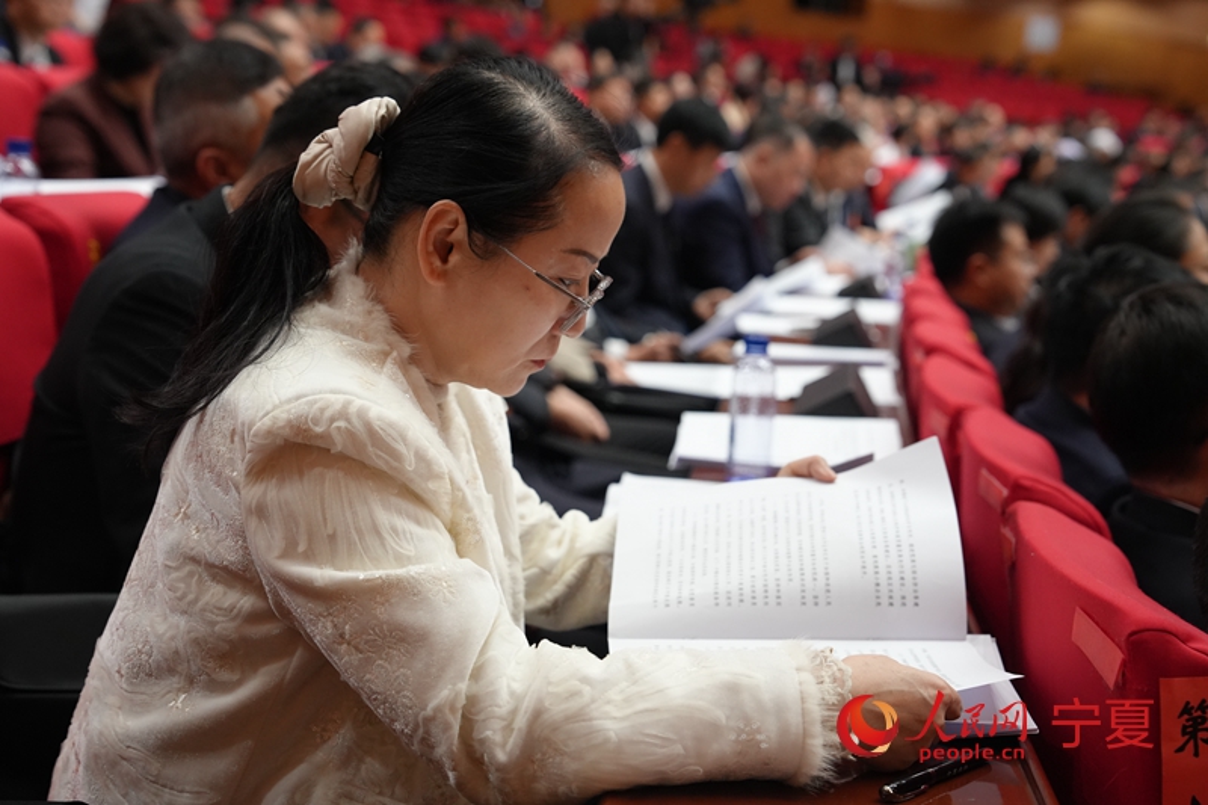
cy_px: 402
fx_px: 1912
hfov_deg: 35.1
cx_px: 604
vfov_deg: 23.8
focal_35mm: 57
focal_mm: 57
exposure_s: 1/160
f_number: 4
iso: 3200
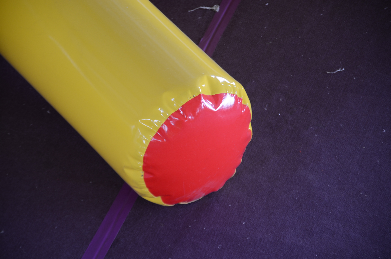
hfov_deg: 9.8
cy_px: 130
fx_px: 2276
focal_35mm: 210
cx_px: 196
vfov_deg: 6.5
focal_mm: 140
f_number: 5.6
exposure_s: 1/6
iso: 250
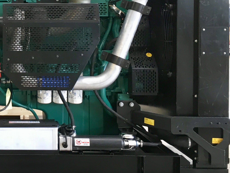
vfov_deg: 20.9
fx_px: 458
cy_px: 22
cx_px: -9
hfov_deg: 26.4
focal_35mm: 69
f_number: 2.2
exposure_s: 1/33
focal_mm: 4.15
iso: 80
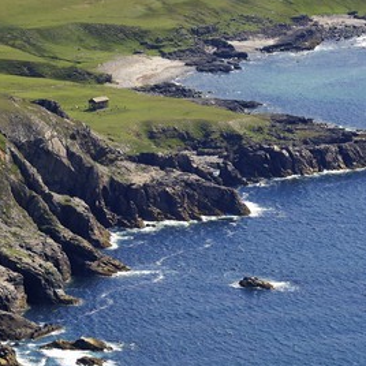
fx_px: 3182
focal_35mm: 266
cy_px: 180
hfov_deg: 6.6
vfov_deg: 6.6
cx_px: 186
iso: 200
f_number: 5.6
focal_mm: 200
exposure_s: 1/800
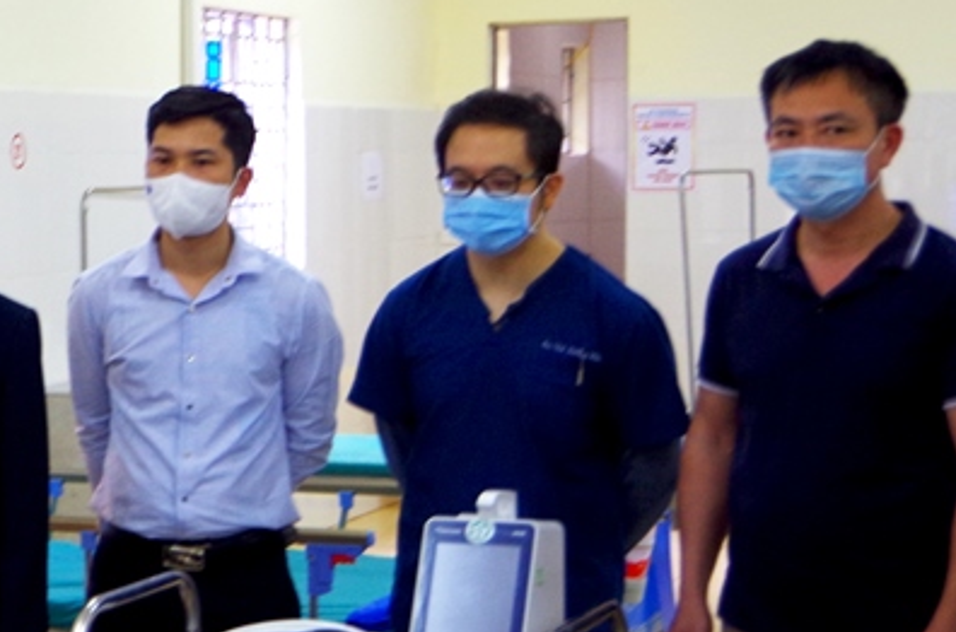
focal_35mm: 93
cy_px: 374
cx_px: -217
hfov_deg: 20.4
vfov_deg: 14.6
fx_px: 2464
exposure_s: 1/40
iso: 400
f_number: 4
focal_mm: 24
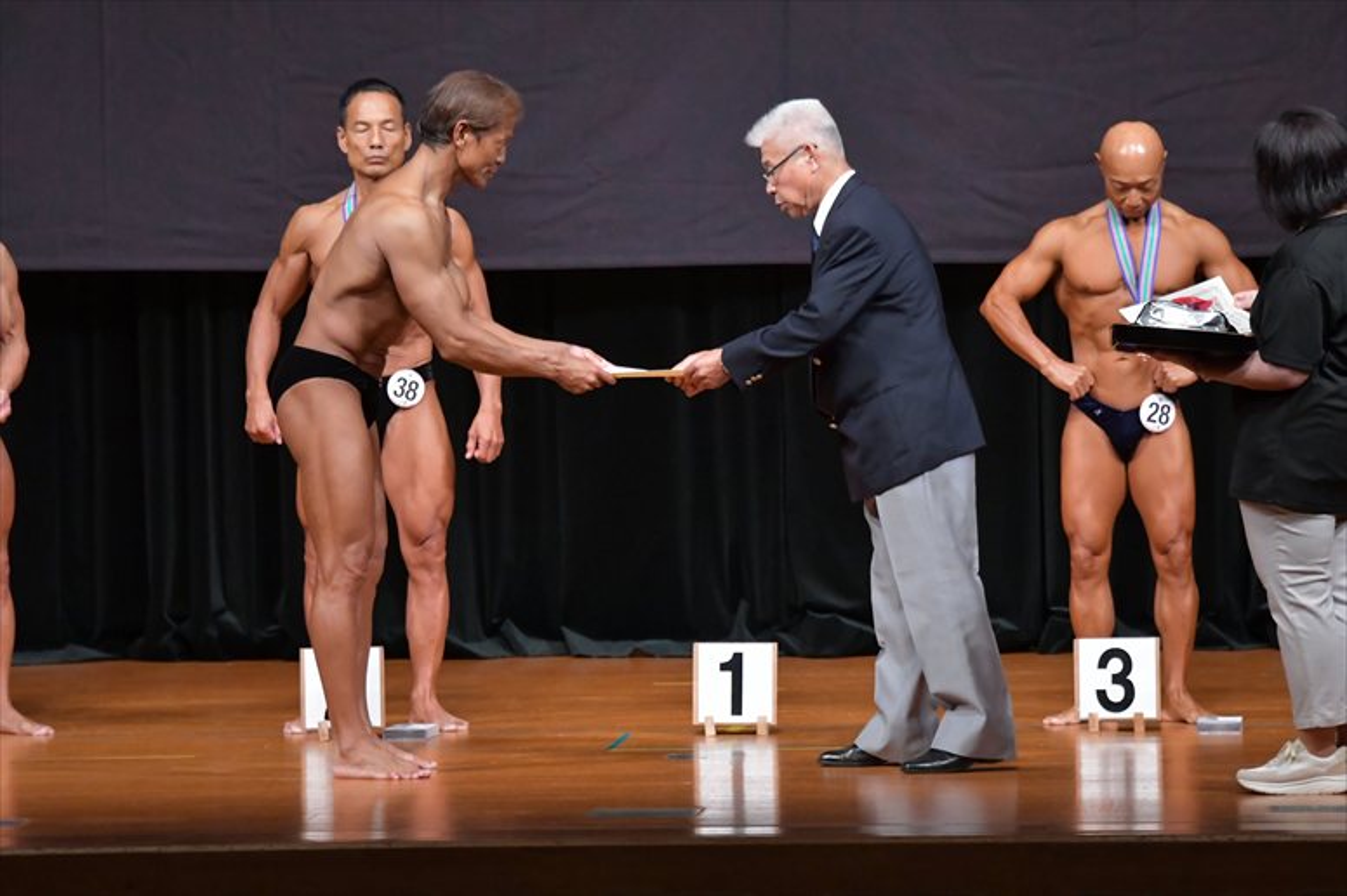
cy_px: 448
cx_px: 674
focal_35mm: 255
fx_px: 9537
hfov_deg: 8.1
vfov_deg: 5.4
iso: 5000
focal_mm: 170
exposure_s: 1/400
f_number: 5.6
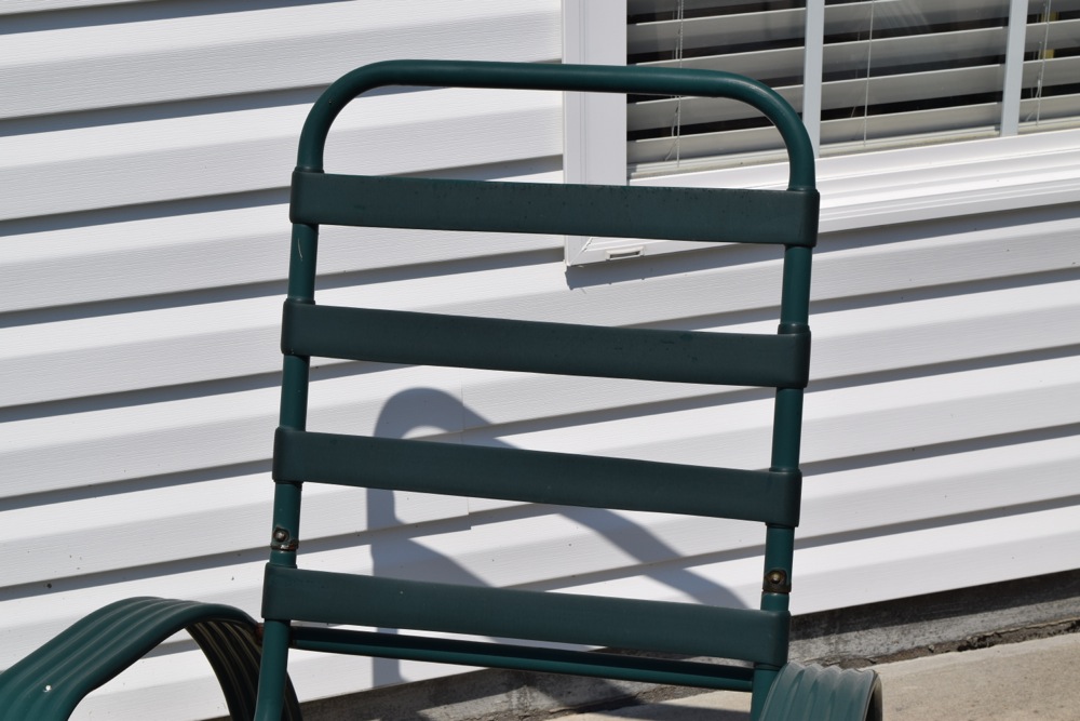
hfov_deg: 28.1
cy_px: 360
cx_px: 540
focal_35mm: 72
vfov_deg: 18.9
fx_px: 2160
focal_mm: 48
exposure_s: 1/640
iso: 200
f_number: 13
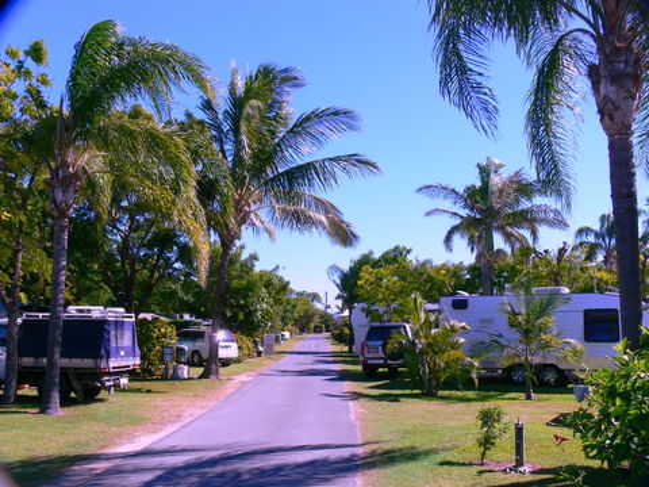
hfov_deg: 52.6
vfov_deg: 40.7
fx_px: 656
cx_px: 324
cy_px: 244
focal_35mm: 35
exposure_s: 1/250
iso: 80
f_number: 5.6
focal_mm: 7.4
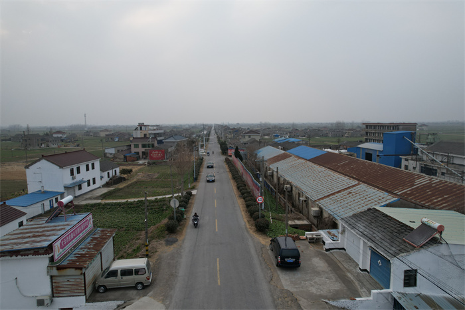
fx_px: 284
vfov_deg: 57.2
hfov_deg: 78.6
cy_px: 155
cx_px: 232
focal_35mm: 22
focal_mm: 8.38
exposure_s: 1/800
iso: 120
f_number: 2.8
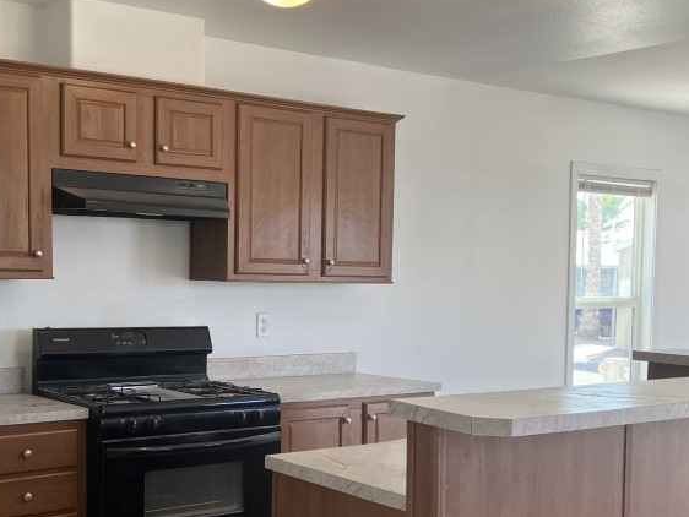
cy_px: 345
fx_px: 1016
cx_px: 303
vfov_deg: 28.4
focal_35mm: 51
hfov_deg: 37.4
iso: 50
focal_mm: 3.99
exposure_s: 1/120
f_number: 1.8
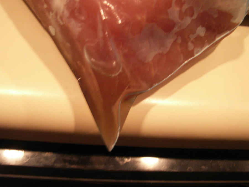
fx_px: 252
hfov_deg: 52.6
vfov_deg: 40.7
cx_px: 124
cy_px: 94
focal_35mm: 35
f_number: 2.8
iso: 160
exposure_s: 1/13
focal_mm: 5.86
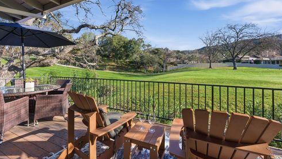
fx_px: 112
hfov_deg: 103.0
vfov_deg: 70.1
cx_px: 139
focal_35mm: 15
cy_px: 68
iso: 800
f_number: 8
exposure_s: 1/2000
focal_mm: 14
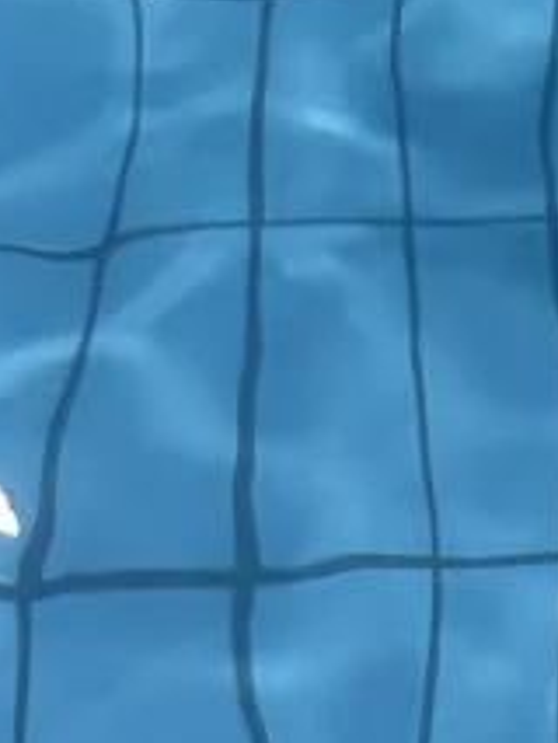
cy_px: -746
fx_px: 3478
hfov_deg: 8.8
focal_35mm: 162
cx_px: 1004
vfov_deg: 11.1
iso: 125
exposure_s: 1/50
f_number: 1.78
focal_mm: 6.86
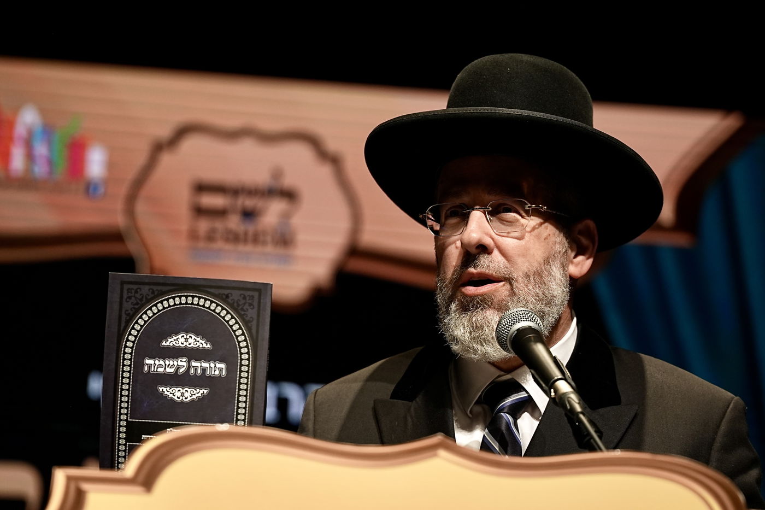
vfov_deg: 13.0
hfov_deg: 19.5
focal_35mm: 105
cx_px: 382
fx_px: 2231
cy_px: 255
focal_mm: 70
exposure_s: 1/250
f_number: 2.8
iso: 800
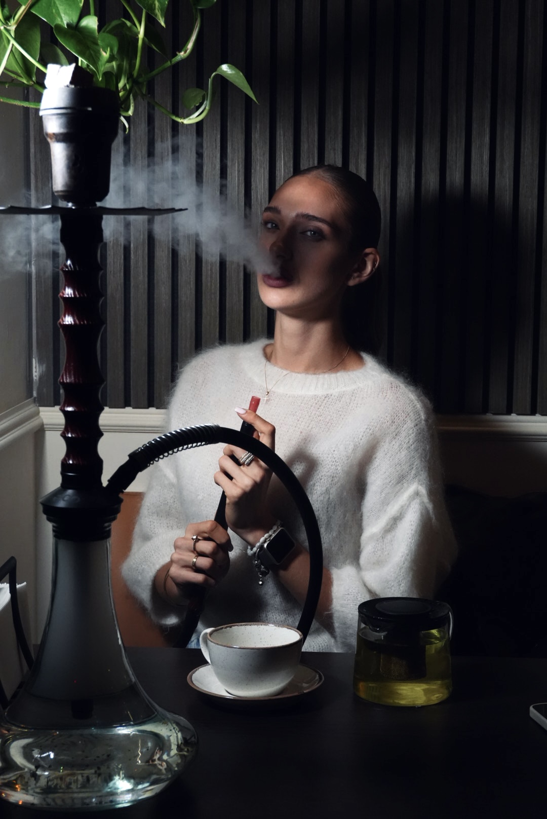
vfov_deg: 31.9
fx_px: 1433
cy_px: 410
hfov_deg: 21.6
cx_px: 274
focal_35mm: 63
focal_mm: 42
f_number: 5.6
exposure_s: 1/100
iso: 3200
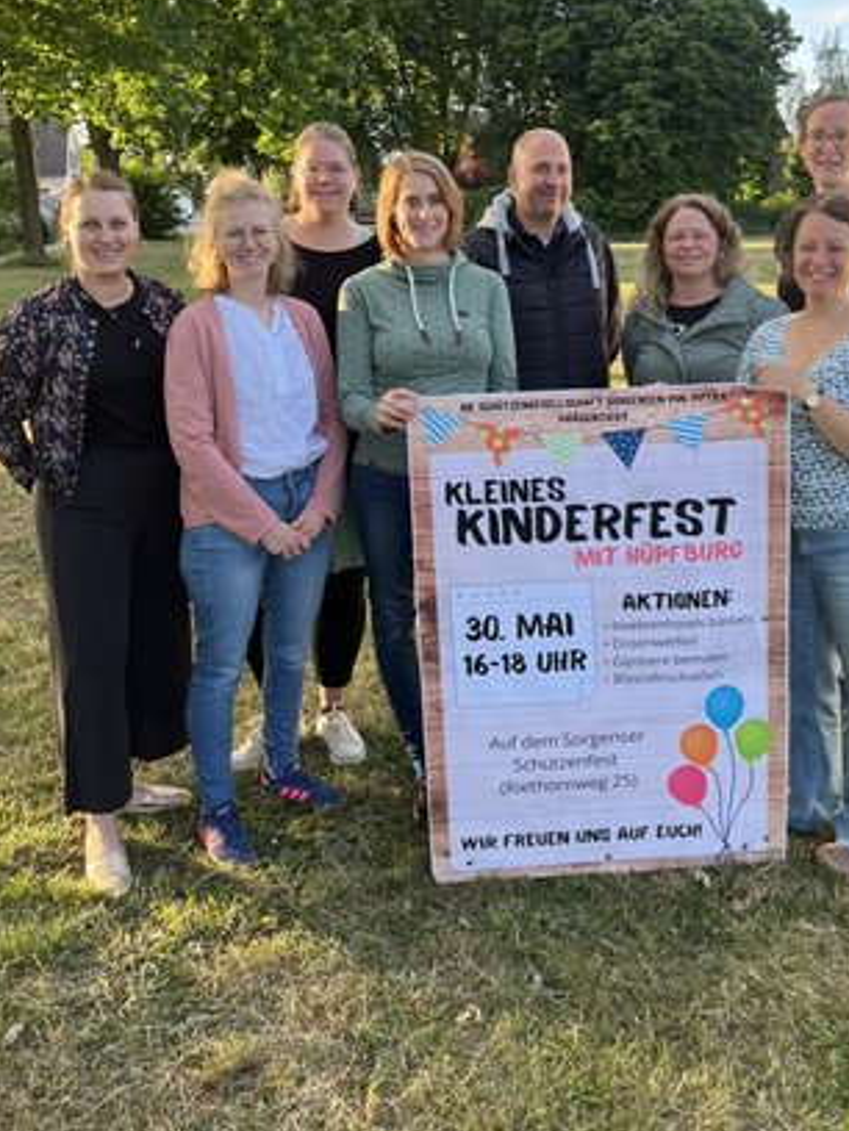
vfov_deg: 53.2
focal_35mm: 34
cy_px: 406
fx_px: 1112
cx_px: 502
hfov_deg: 41.6
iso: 50
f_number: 1.6
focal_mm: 5.1
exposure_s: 1/278
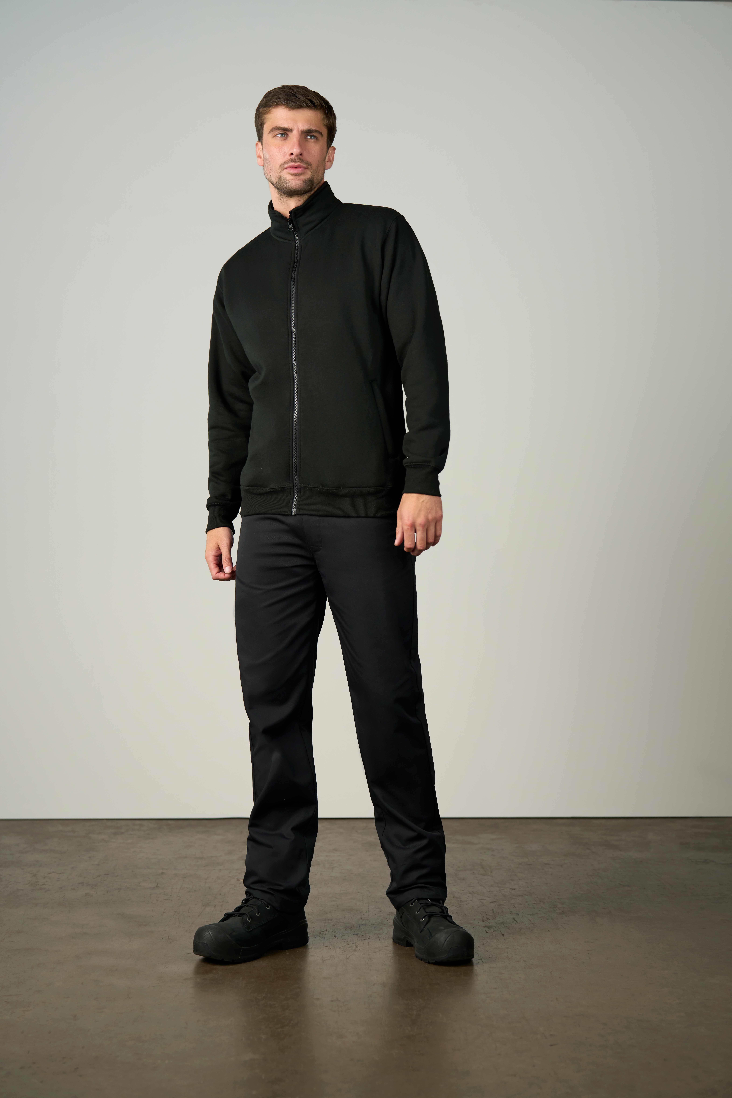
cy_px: 549
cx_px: 366
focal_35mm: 50
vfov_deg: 39.6
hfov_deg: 27.0
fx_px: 1525
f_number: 3.5
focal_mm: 50
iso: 500
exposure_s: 1/160
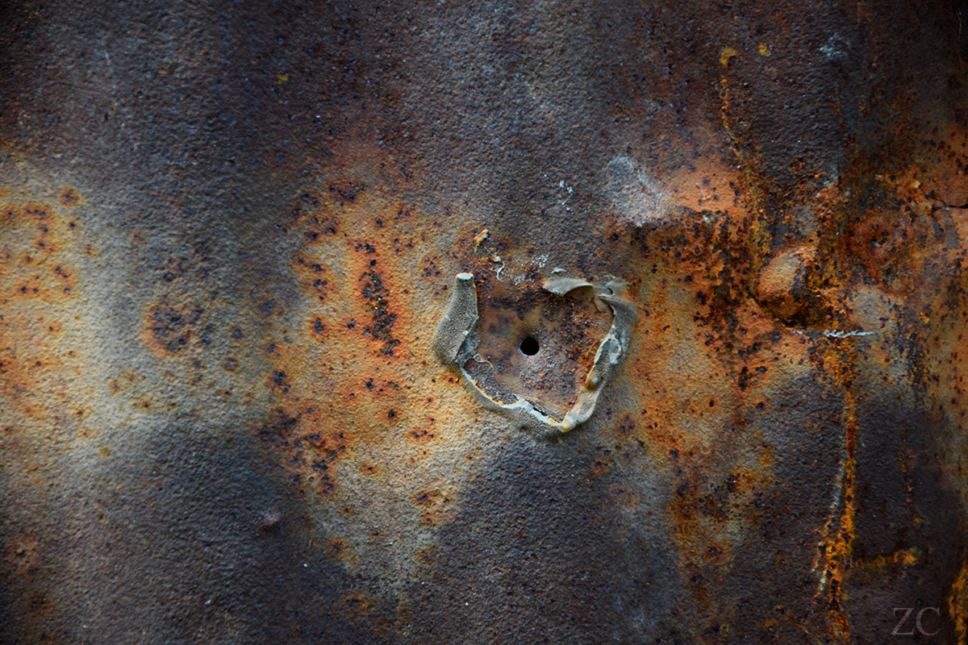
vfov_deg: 8.7
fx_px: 4235
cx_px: 484
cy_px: 322
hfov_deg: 13.0
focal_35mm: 158
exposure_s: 1/60
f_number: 5.6
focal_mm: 105
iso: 400
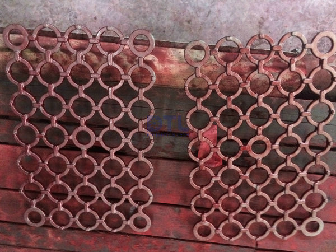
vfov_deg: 48.2
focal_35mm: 29
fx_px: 281
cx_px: 168
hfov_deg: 61.7
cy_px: 126
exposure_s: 1/15
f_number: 2.2
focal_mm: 4.15
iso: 500
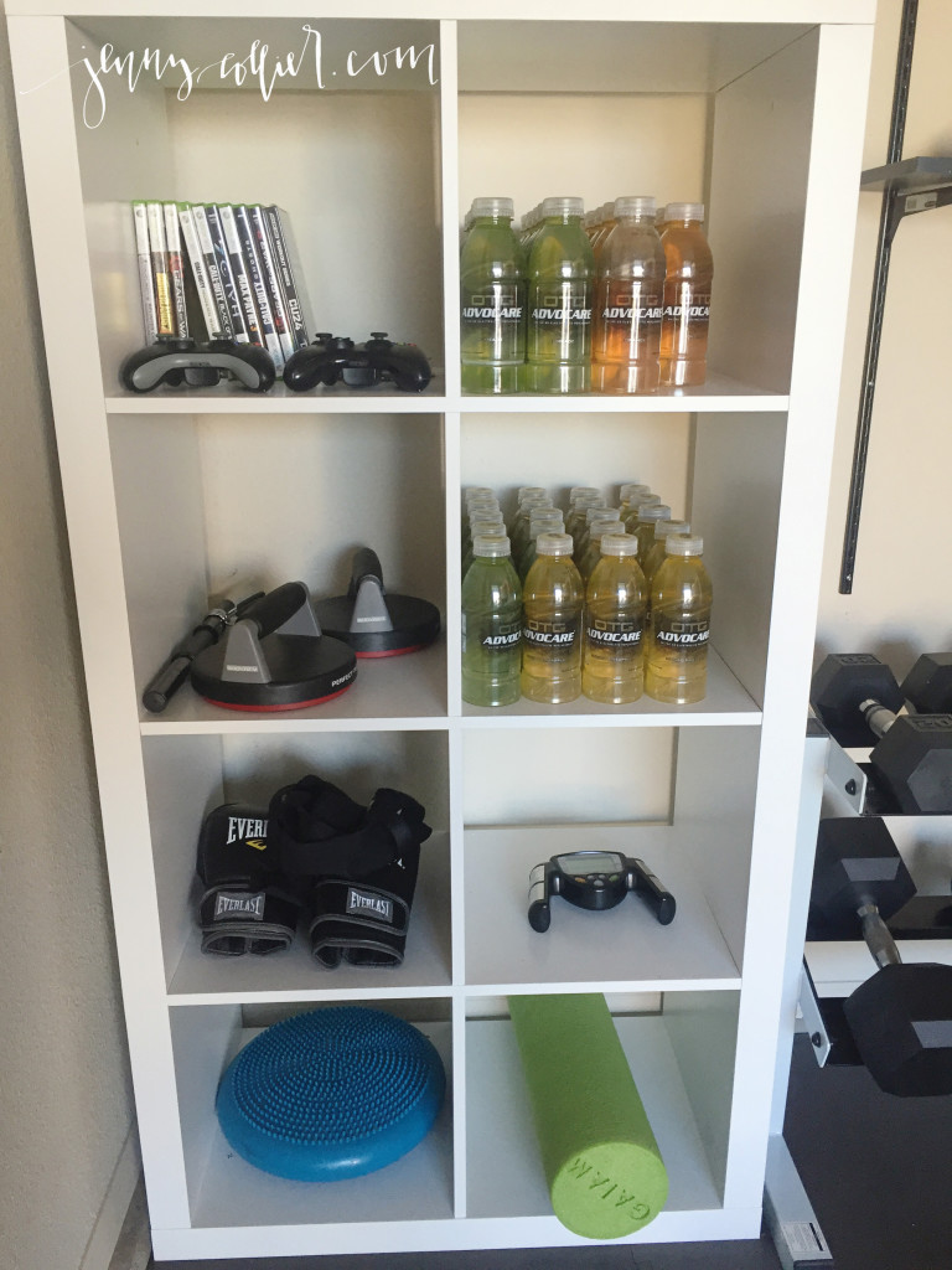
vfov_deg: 61.7
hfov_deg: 48.2
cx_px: 476
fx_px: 1063
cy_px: 635
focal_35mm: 29
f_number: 2.2
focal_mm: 4.15
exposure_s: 1/30
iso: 32
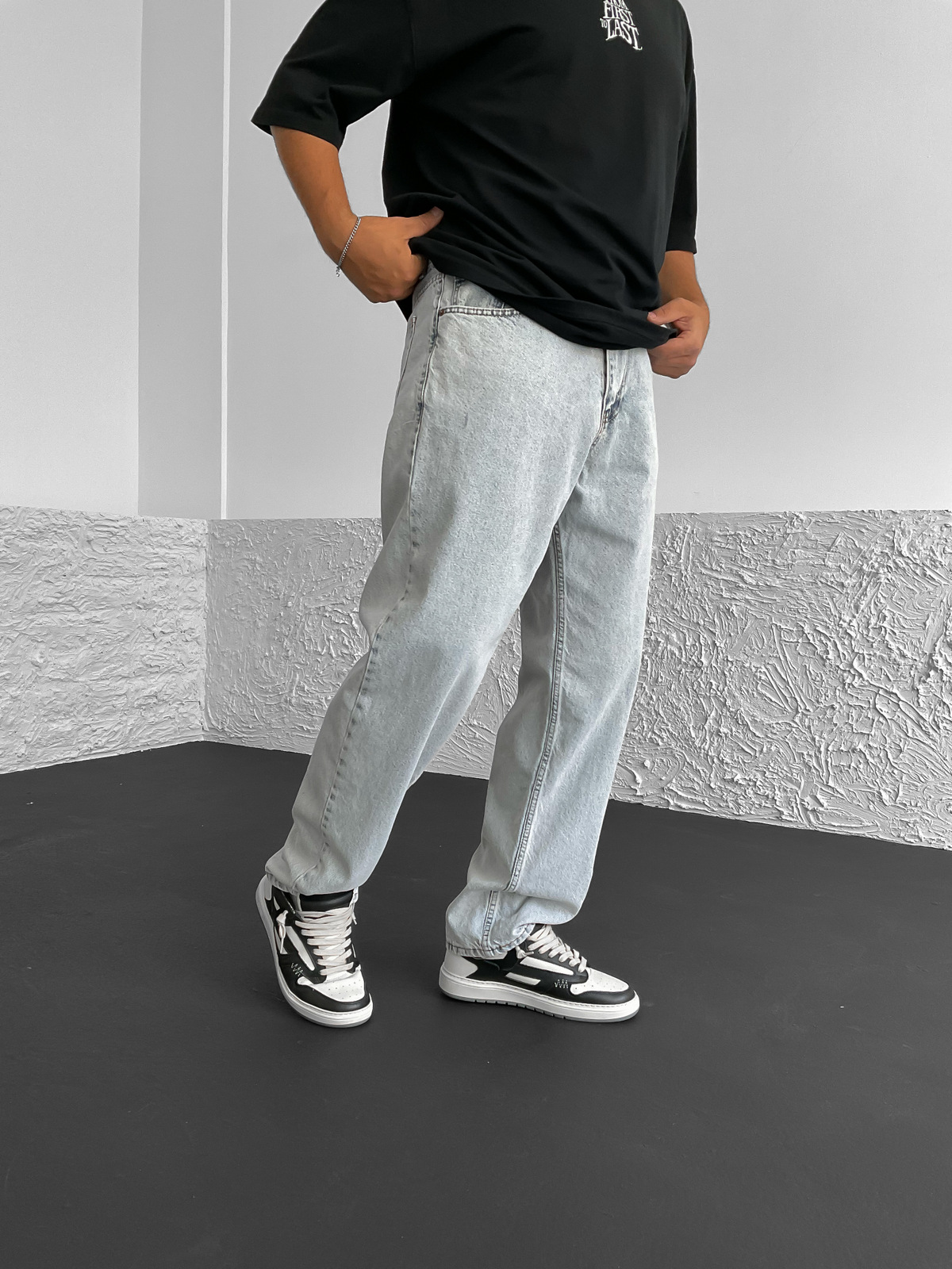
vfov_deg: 61.7
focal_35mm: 29
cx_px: 476
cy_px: 634
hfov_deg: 48.2
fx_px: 1063
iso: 50
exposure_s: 1/120
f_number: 1.8
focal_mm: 3
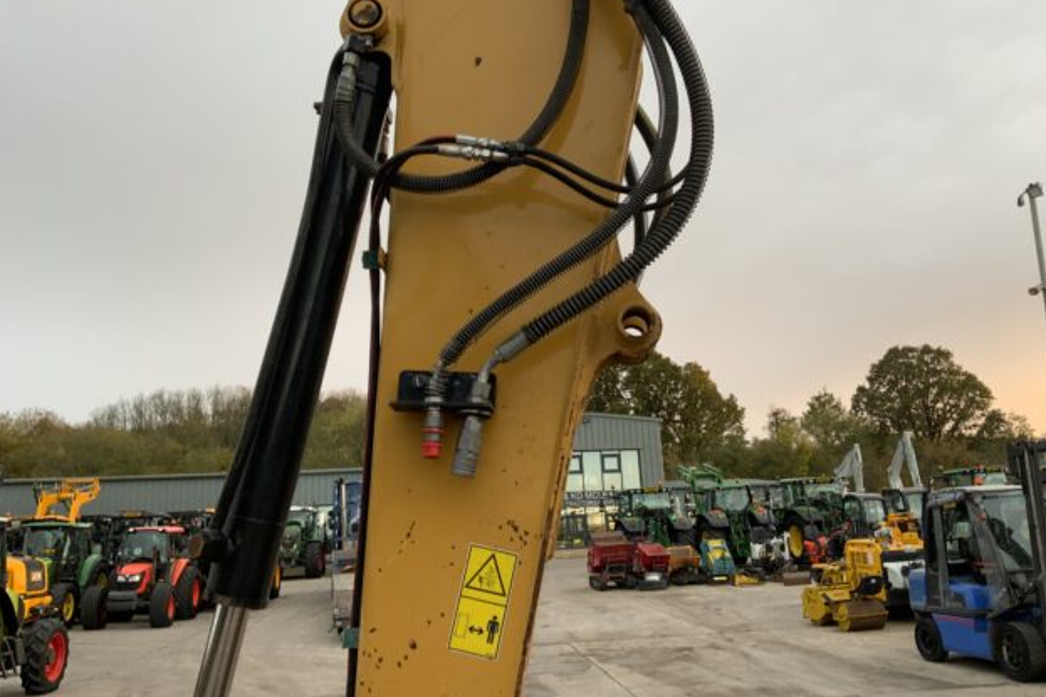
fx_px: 900
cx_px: 529
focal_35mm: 31
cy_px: 326
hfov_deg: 60.3
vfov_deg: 42.3
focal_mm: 3
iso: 50
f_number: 1.8
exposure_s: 1/122
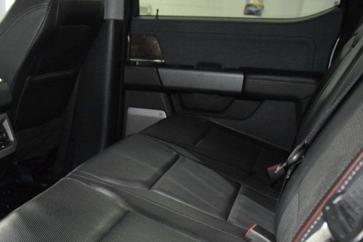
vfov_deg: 25.0
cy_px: 231
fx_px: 524
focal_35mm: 52
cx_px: 35
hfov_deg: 35.8
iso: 3200
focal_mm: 18
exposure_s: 1/40
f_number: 3.5
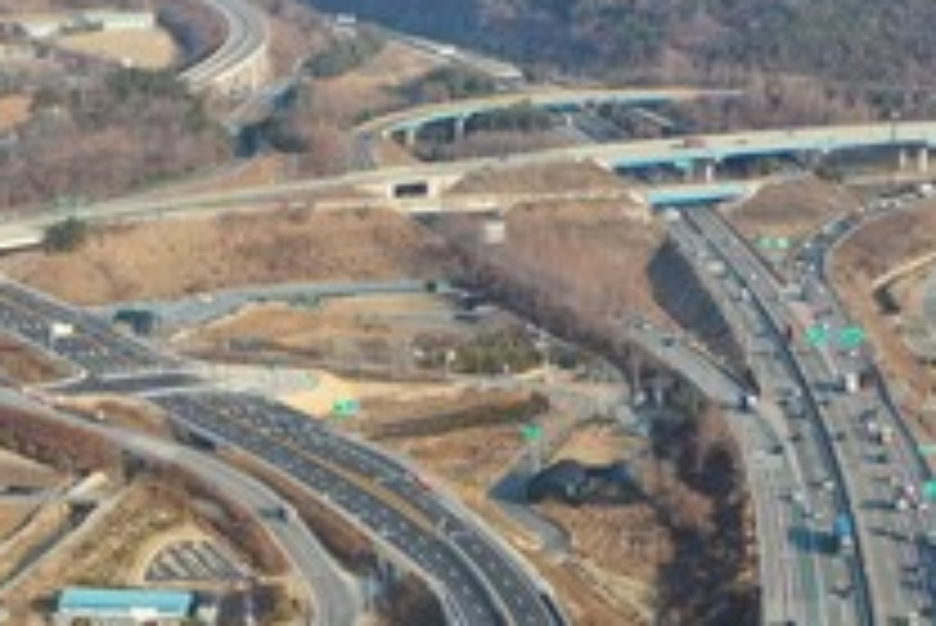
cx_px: 315
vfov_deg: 12.5
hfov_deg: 19.4
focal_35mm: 105
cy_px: 887
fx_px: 2732
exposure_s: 1/320
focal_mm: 10.26
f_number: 5
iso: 100
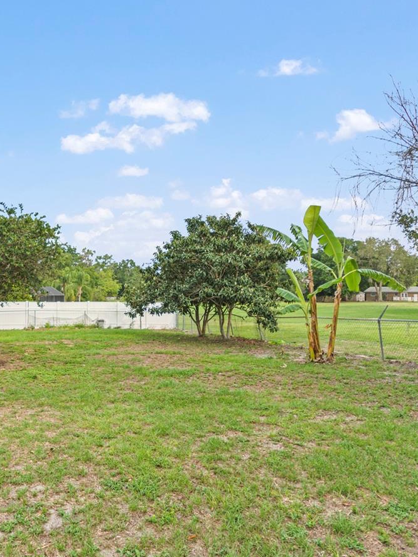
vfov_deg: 67.2
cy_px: 300
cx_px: 95
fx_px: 418
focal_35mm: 26
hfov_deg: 50.5
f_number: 4
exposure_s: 1/100
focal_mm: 10
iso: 100
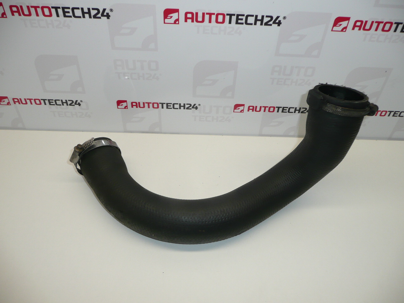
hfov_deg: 63.4
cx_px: 202
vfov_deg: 49.7
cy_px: 152
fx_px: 327
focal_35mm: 28
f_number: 3.3
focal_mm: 4.6
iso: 100
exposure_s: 1/100
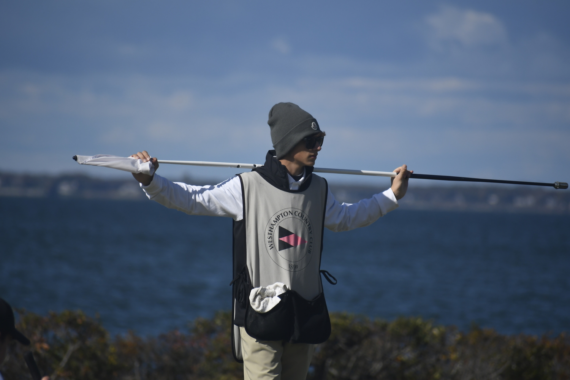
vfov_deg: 3.1
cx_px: 285
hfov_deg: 4.6
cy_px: 190
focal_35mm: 450
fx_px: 7124
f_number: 6.3
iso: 400
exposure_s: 1/3200
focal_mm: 300
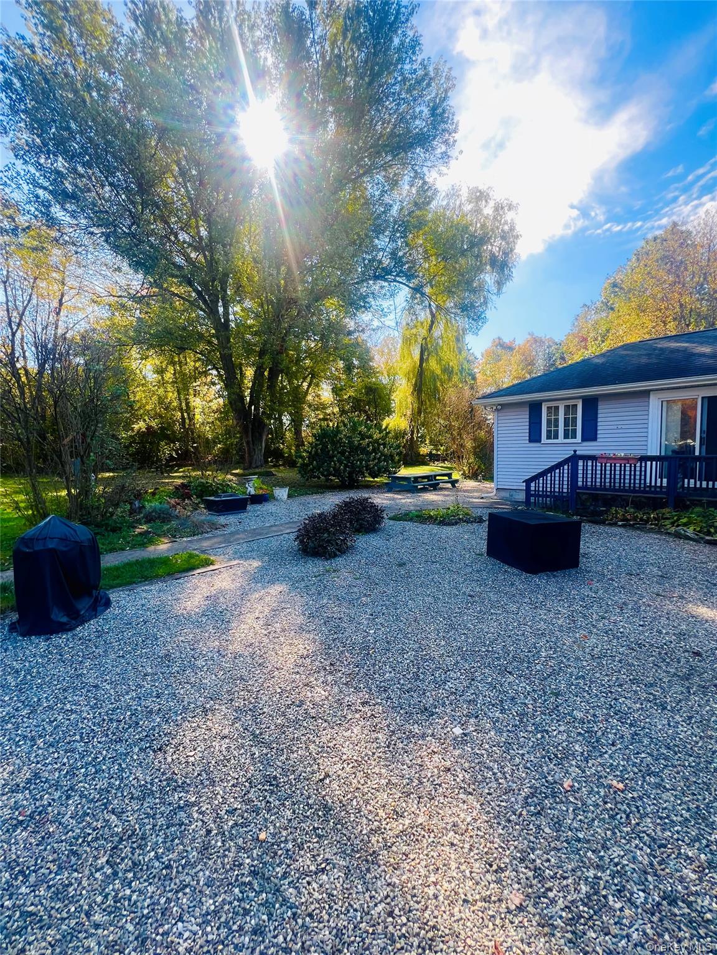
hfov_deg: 89.9
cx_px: 358
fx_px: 359
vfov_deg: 106.2
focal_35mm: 13
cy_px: 478
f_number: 1.8
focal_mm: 1.57
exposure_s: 1/227
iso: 32
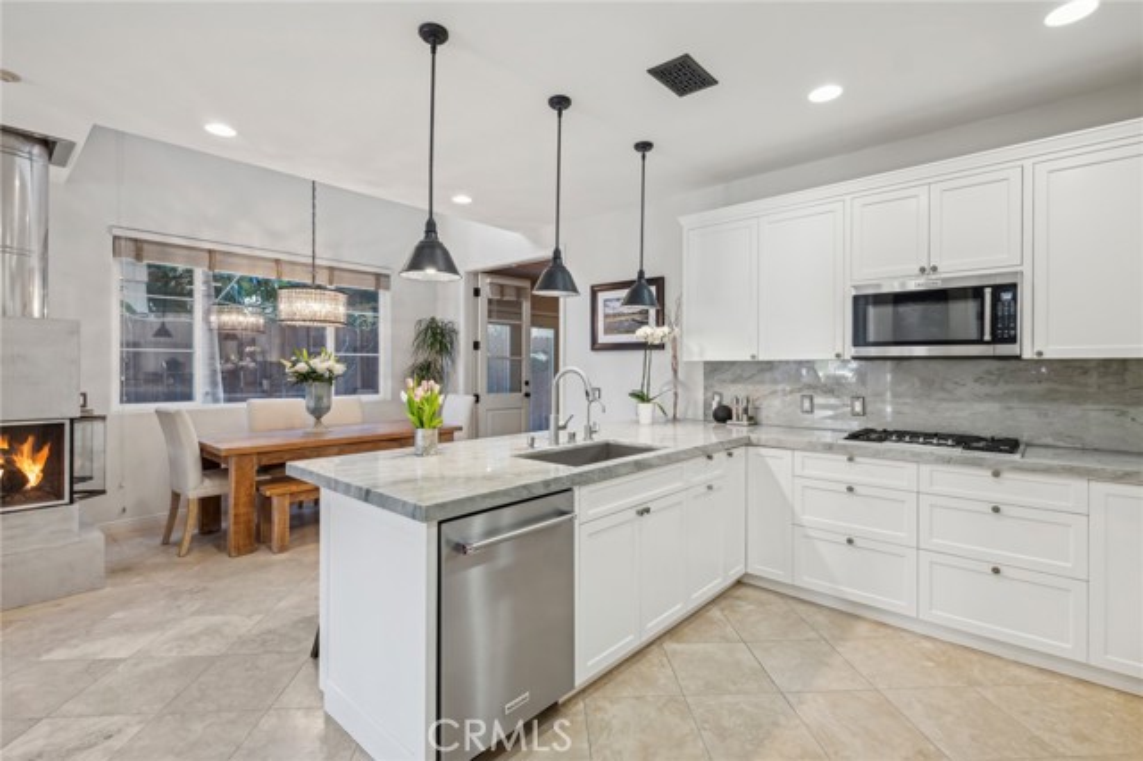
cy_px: 380
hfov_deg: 96.8
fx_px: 508
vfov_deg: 73.7
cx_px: 572
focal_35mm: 16
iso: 200
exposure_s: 1/6
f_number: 9
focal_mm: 16
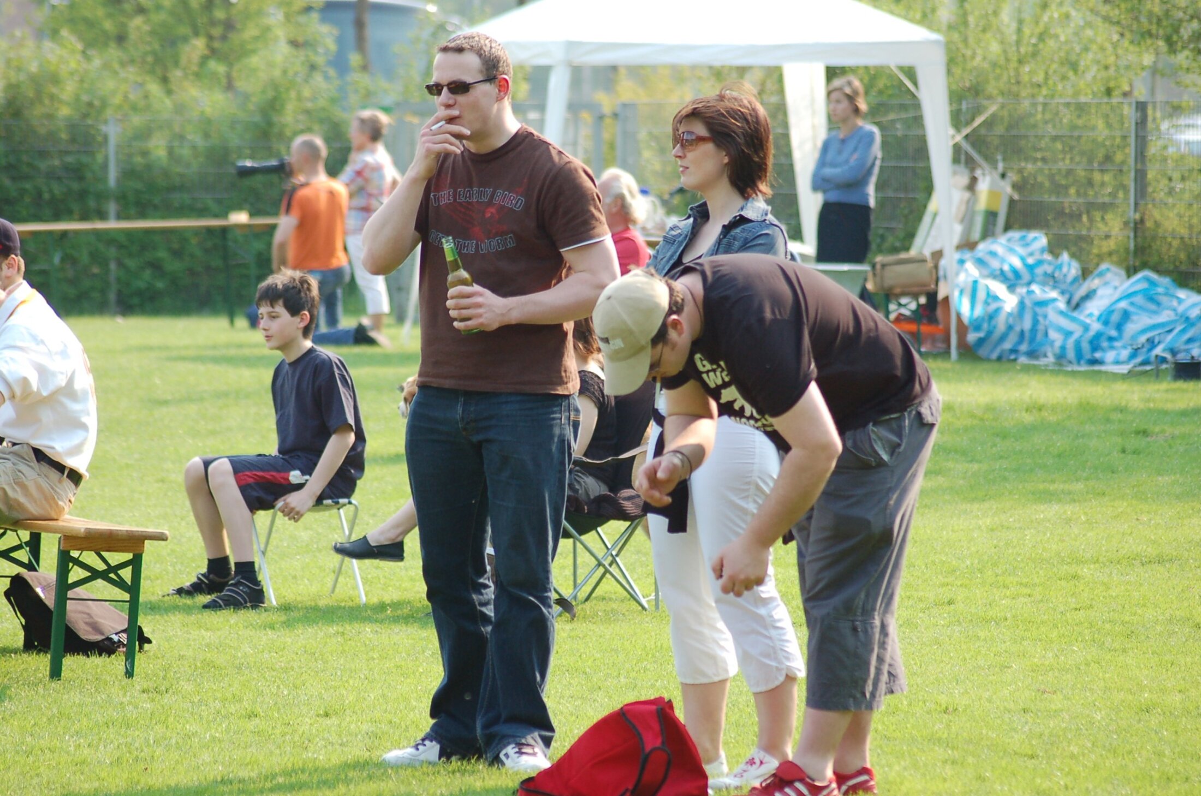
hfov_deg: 9.2
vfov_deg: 6.1
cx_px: 600
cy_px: 398
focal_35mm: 225
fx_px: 7492
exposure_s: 1/640
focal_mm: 150
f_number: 4.5
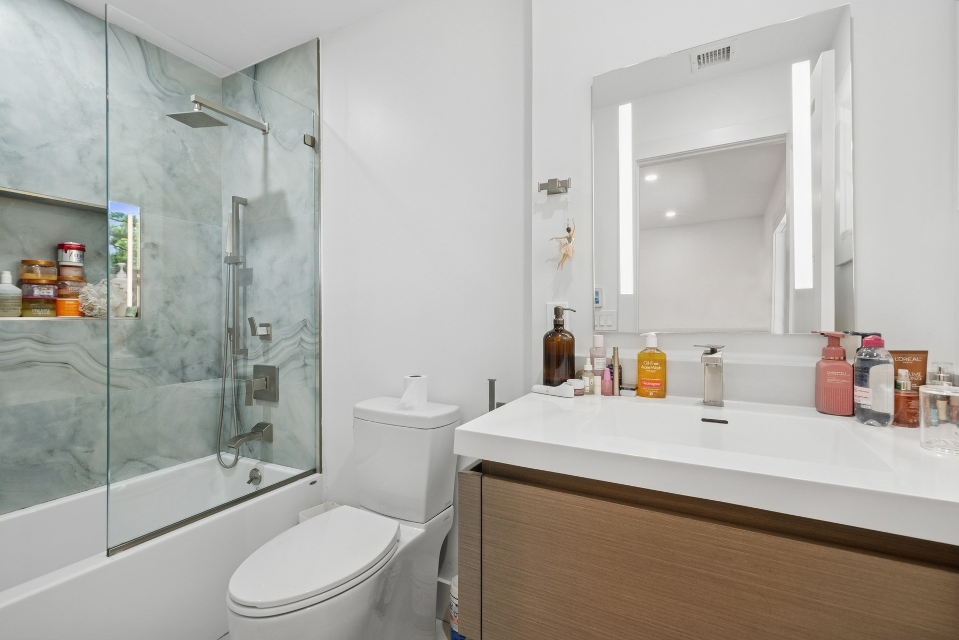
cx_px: 480
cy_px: 320
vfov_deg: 77.3
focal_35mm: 15
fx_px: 400
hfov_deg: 100.4
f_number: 11
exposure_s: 1
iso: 100
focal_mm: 10
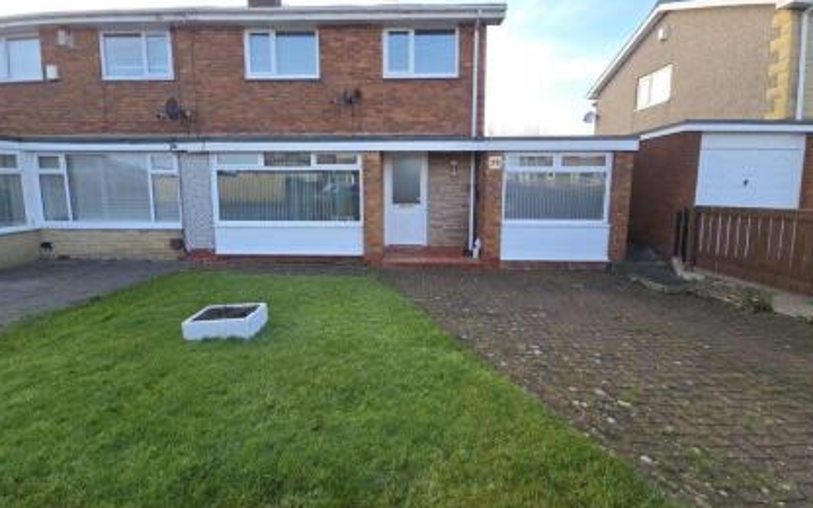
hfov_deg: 105.3
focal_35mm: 14
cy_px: 226
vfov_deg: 78.4
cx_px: 406
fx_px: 310
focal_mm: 2.2
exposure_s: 1/285
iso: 50
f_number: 2.2
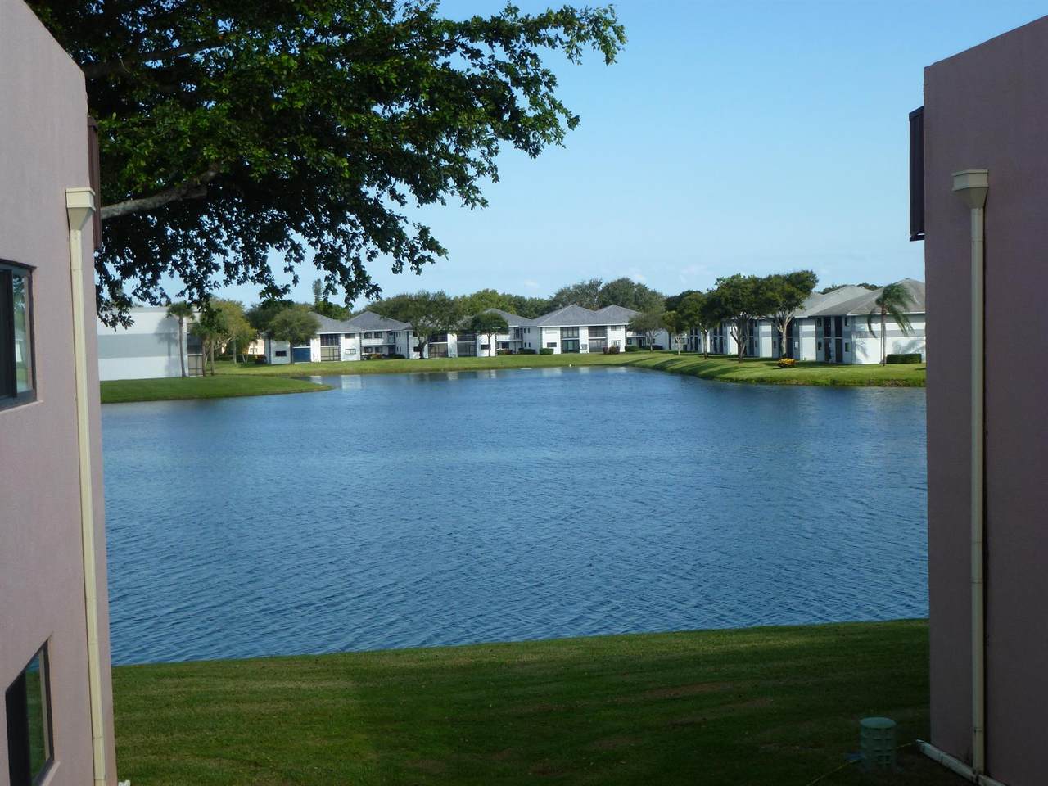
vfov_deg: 29.7
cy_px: 393
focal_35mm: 49
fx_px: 1483
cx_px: 524
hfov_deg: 38.9
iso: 100
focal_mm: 8.7
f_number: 4.1
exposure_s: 1/640
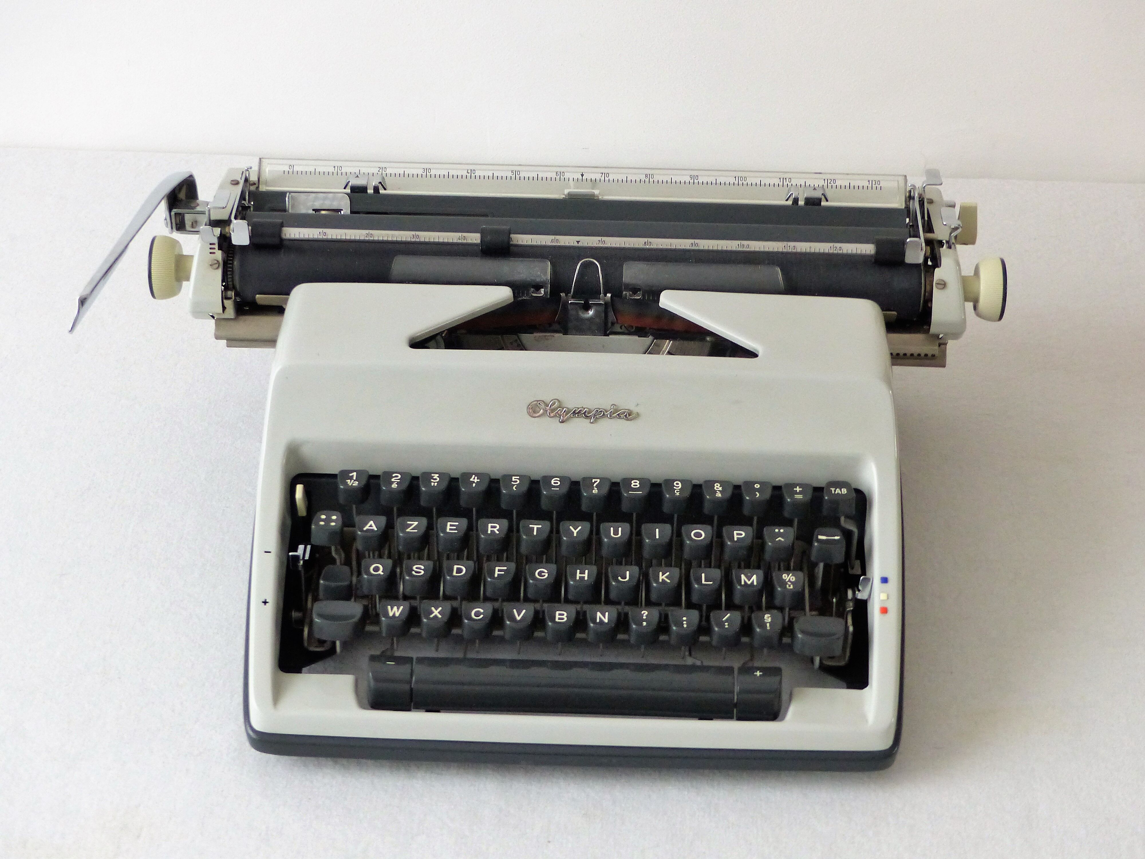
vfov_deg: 21.0
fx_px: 2315
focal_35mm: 70
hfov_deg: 27.8
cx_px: 572
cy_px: 430
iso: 400
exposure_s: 1/40
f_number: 2.8
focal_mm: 11.9
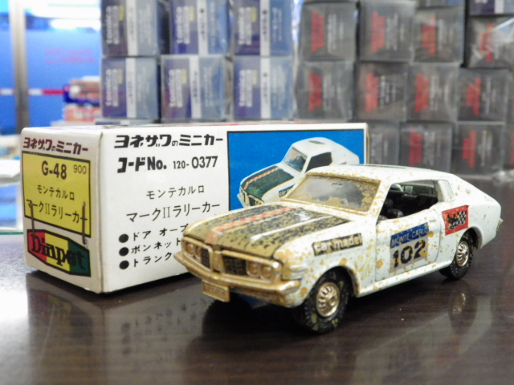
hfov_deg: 45.8
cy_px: 192
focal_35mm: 41
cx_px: 257
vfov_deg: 35.1
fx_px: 609
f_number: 3.6
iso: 800
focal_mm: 7.4
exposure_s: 1/40
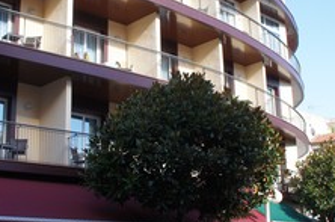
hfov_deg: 35.7
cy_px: 96
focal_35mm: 56
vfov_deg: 24.1
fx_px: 520
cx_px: 149
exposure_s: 1/100
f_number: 6.3
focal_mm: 18
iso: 100
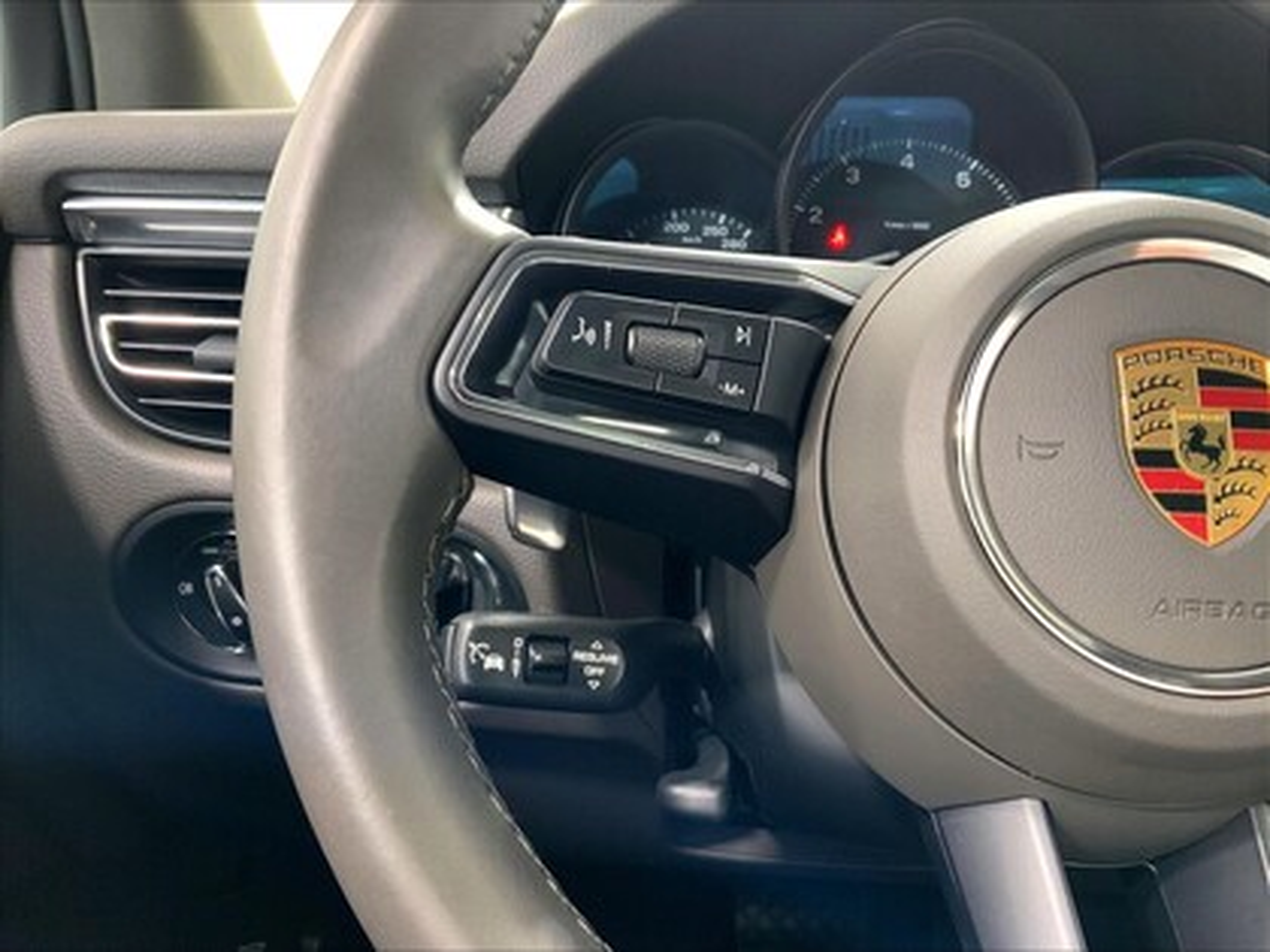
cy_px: 476
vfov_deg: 48.2
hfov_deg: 61.7
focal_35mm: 29
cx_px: 635
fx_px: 1064
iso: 100
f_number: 1.8
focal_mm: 3
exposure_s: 1/48
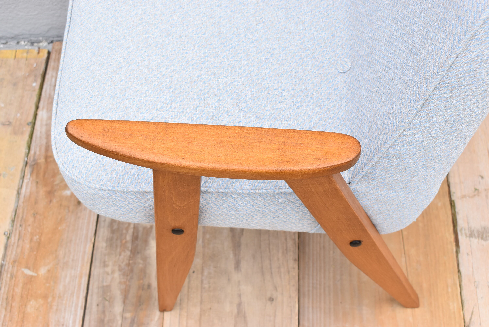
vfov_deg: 25.1
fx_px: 734
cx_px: 244
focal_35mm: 54
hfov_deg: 36.8
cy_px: 164
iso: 400
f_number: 7.1
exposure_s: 1/125
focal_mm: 36
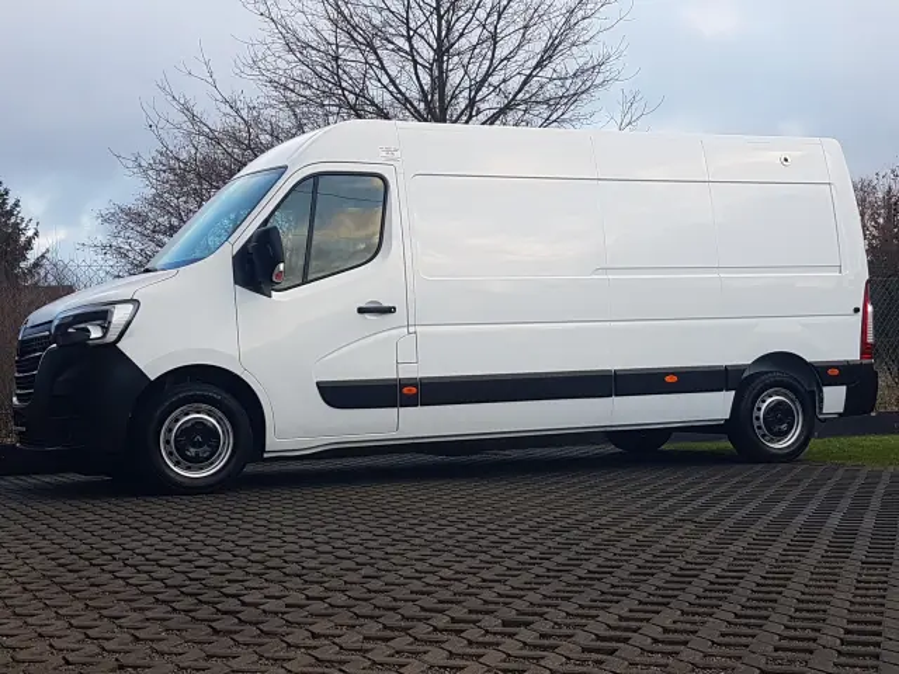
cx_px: 450
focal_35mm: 26
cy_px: 337
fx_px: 675
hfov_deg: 67.3
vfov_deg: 53.1
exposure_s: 1/235
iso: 40
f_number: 1.7
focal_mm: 4.2
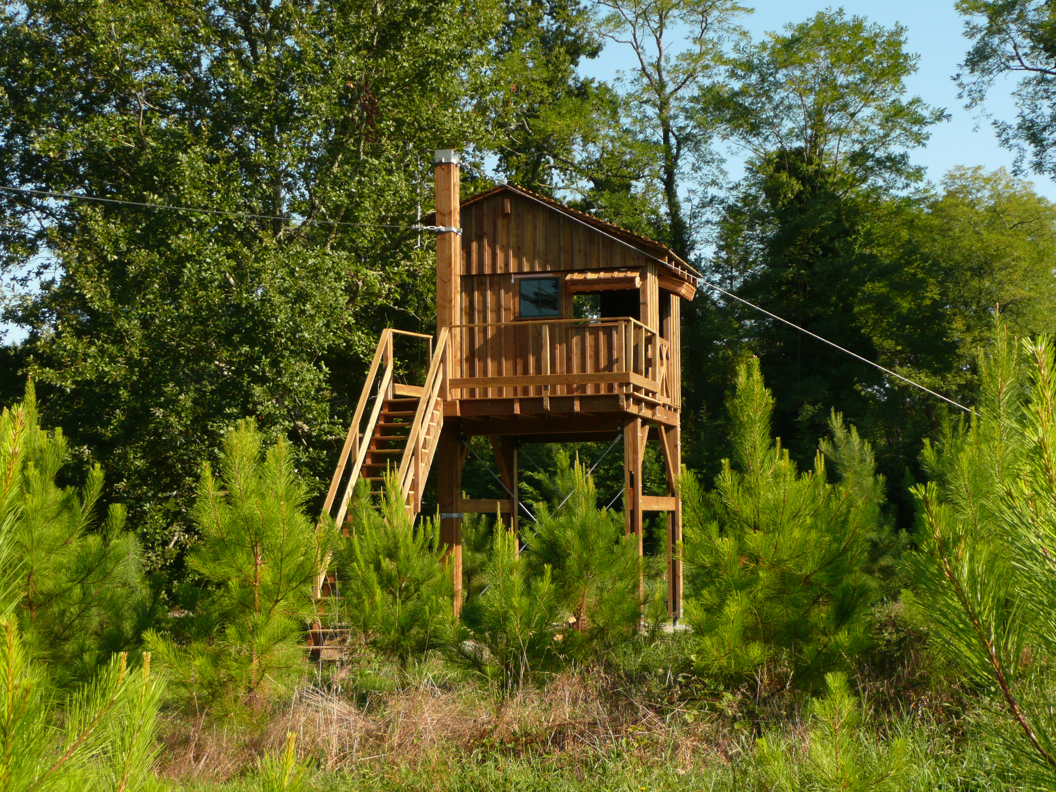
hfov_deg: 34.9
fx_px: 1678
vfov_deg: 26.6
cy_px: 396
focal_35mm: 55
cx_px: 528
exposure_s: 1/320
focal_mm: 9.1
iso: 100
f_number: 4.3
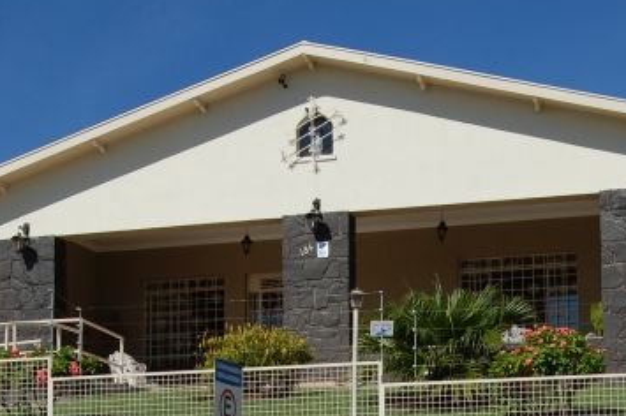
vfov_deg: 15.1
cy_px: 446
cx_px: 391
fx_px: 1529
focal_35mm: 88
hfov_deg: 23.1
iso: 200
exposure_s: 1/500
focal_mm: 26
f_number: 11
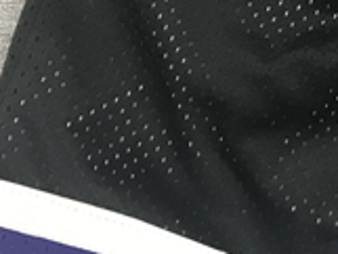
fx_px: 1358
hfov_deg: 12.0
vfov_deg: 10.3
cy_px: -128
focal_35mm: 139
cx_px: 747
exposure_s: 1/33
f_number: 1.8
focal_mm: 3.99
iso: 32
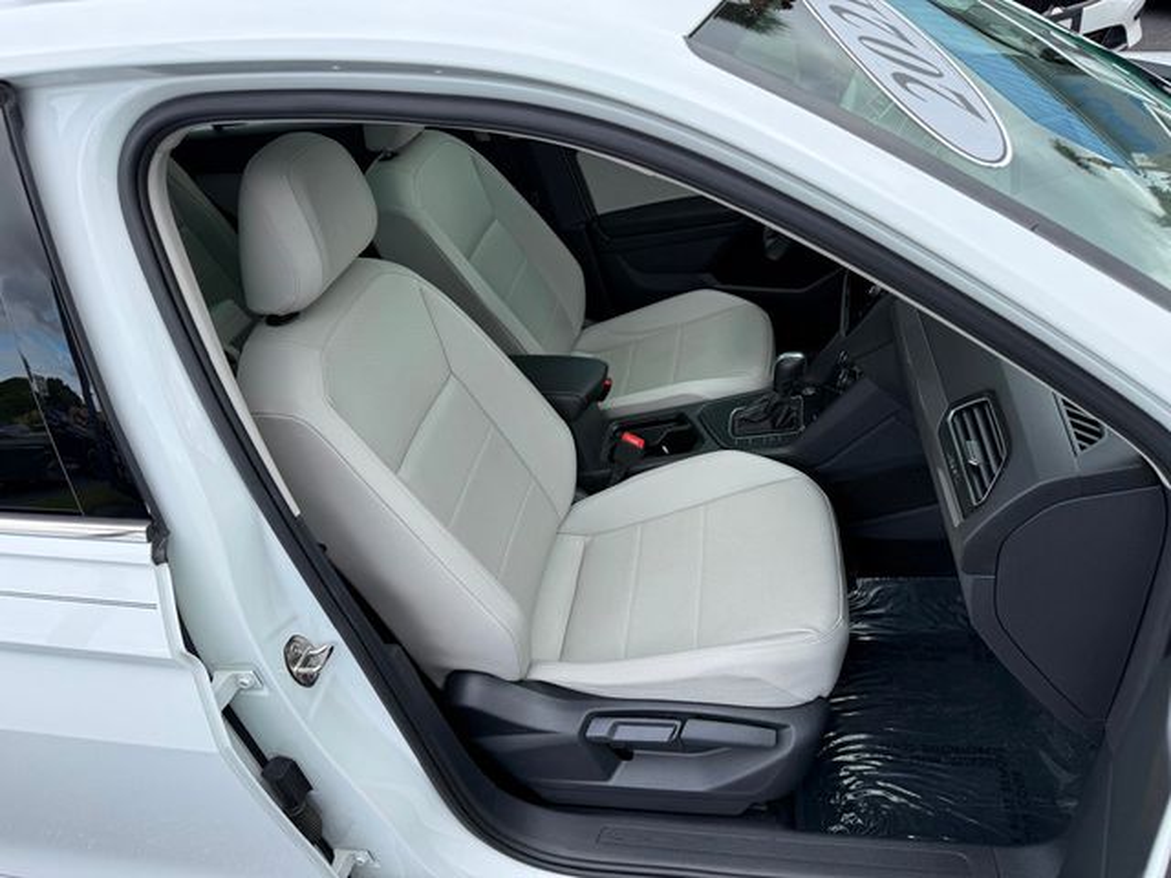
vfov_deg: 56.8
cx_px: 586
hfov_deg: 71.6
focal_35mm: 24
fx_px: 812
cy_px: 439
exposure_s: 1/1156
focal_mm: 6.76
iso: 100
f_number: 1.78
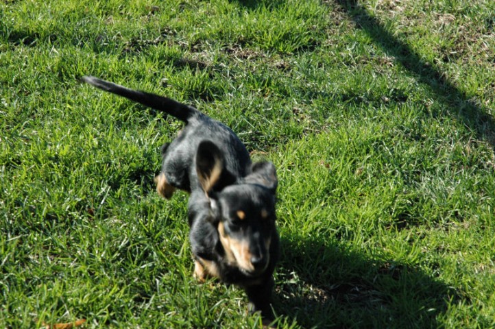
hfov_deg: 19.5
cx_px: 248
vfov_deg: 13.0
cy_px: 164
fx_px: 1442
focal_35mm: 105
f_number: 10
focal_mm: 70
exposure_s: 1/400
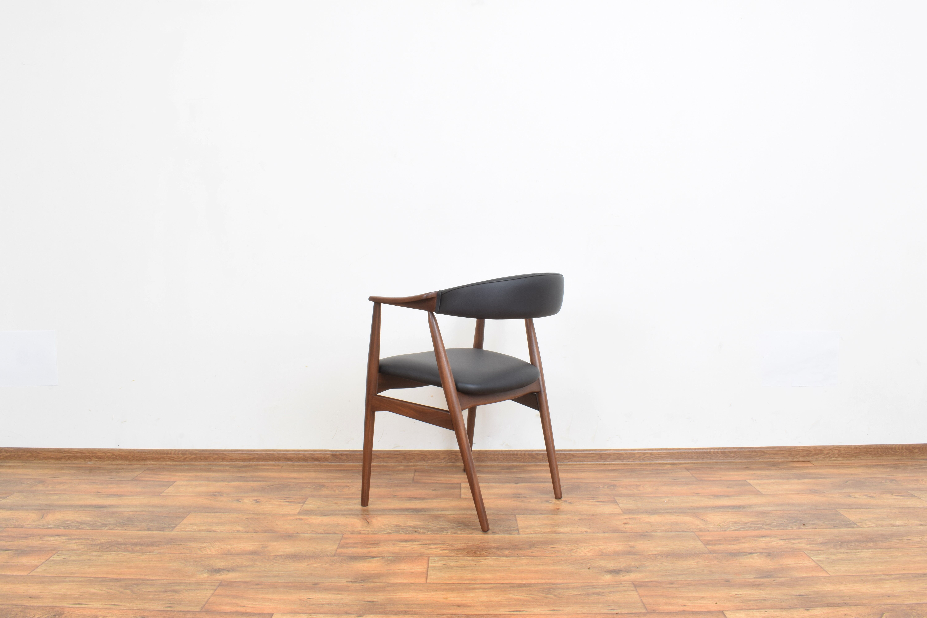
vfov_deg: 43.6
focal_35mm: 30
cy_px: 309
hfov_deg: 61.9
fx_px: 772
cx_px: 464
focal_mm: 20
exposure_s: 5
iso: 100
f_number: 22
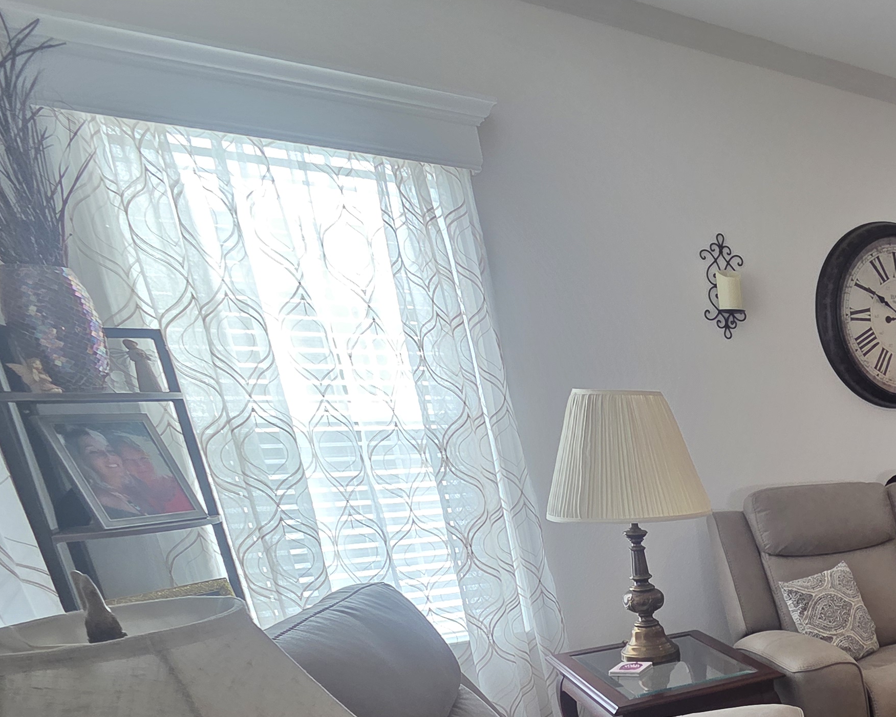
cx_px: 1023
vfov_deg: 44.8
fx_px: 769
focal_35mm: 29
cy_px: 663
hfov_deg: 43.7
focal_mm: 2.2
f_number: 2.2
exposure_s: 1/120
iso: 125
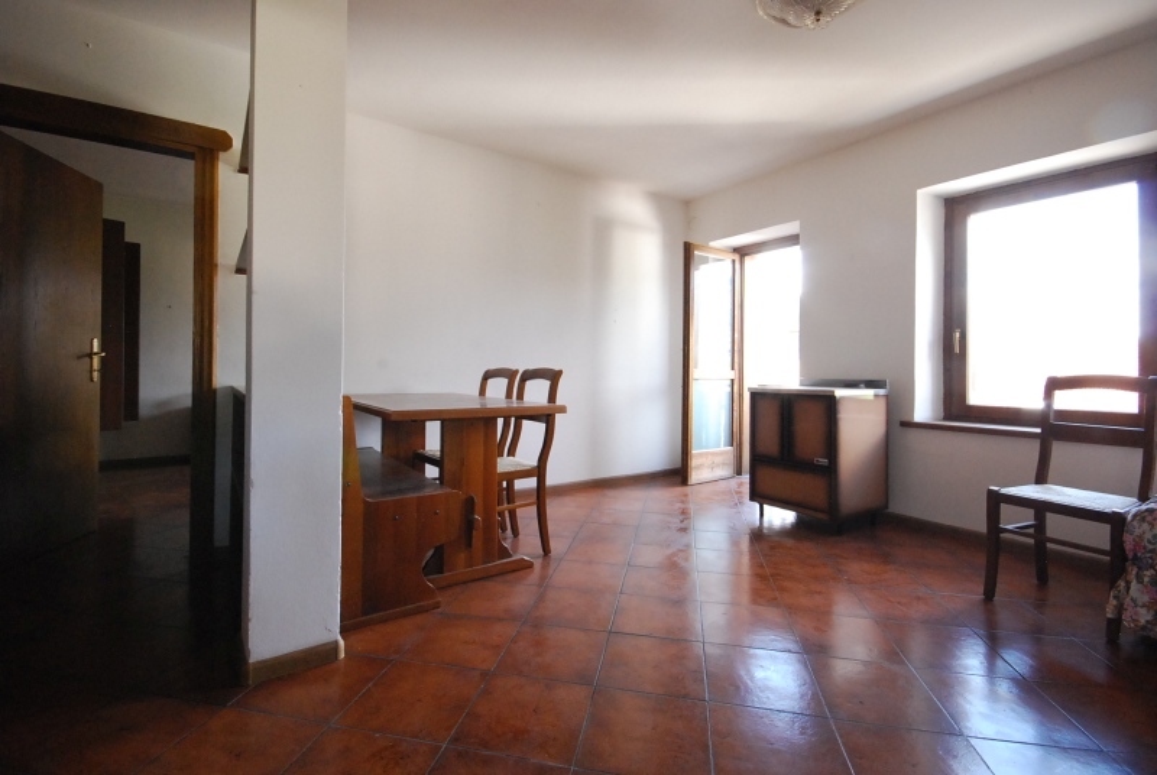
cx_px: 578
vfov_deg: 72.2
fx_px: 531
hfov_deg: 94.9
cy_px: 388
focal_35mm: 16
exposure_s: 1/15
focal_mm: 11
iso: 1600
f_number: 13
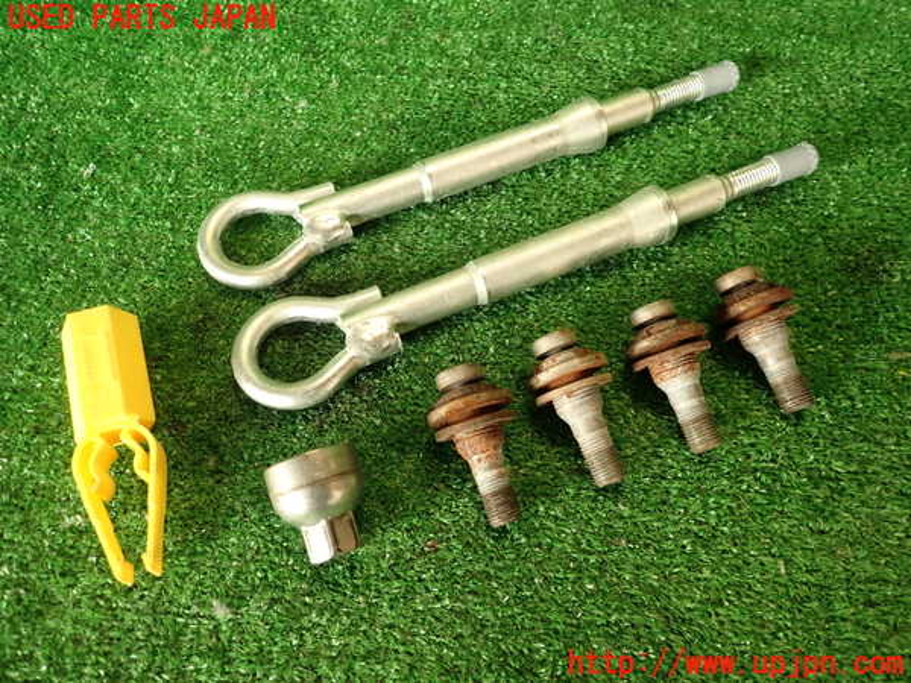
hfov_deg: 69.4
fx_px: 658
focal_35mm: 25
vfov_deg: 54.9
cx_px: 456
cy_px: 342
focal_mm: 4.5
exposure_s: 1/60
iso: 200
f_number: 2
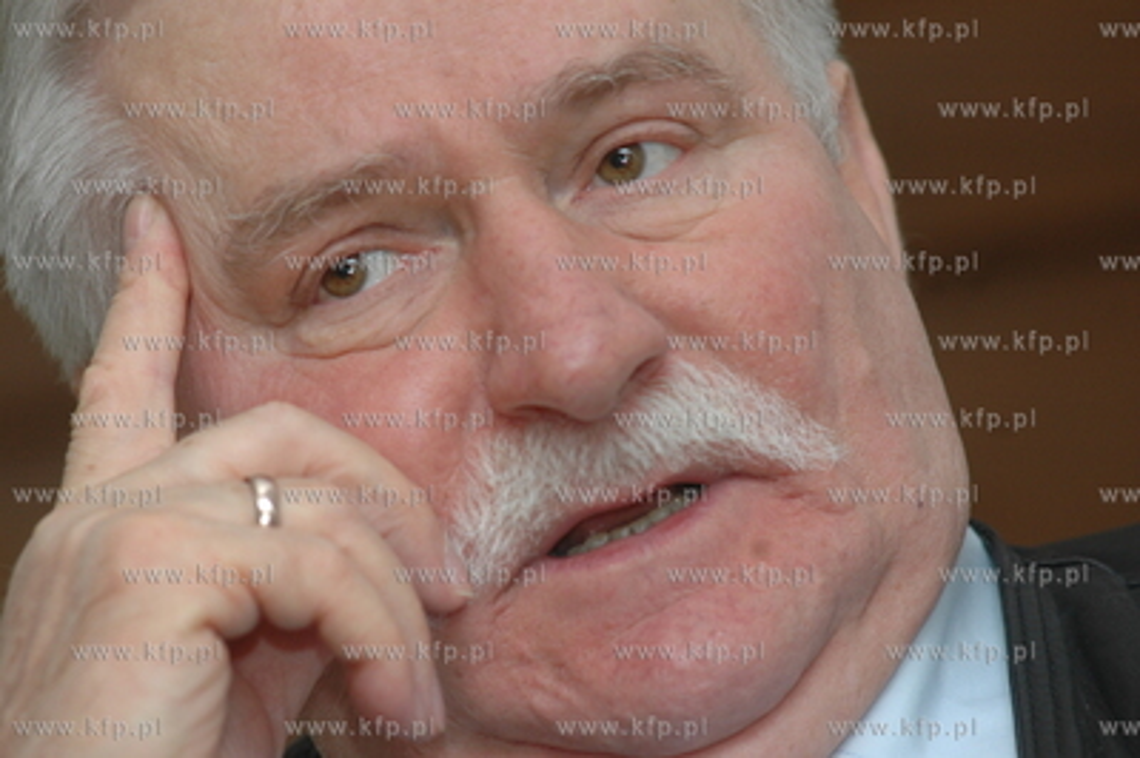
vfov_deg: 4.9
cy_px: 379
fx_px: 8780
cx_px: 570
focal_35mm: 278
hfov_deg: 7.4
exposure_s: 1/60
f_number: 5
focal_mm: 185
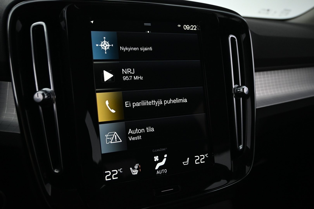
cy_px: 104
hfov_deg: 61.9
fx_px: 262
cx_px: 157
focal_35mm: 30
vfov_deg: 43.6
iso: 1600
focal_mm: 20
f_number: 3.8
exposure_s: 1/30
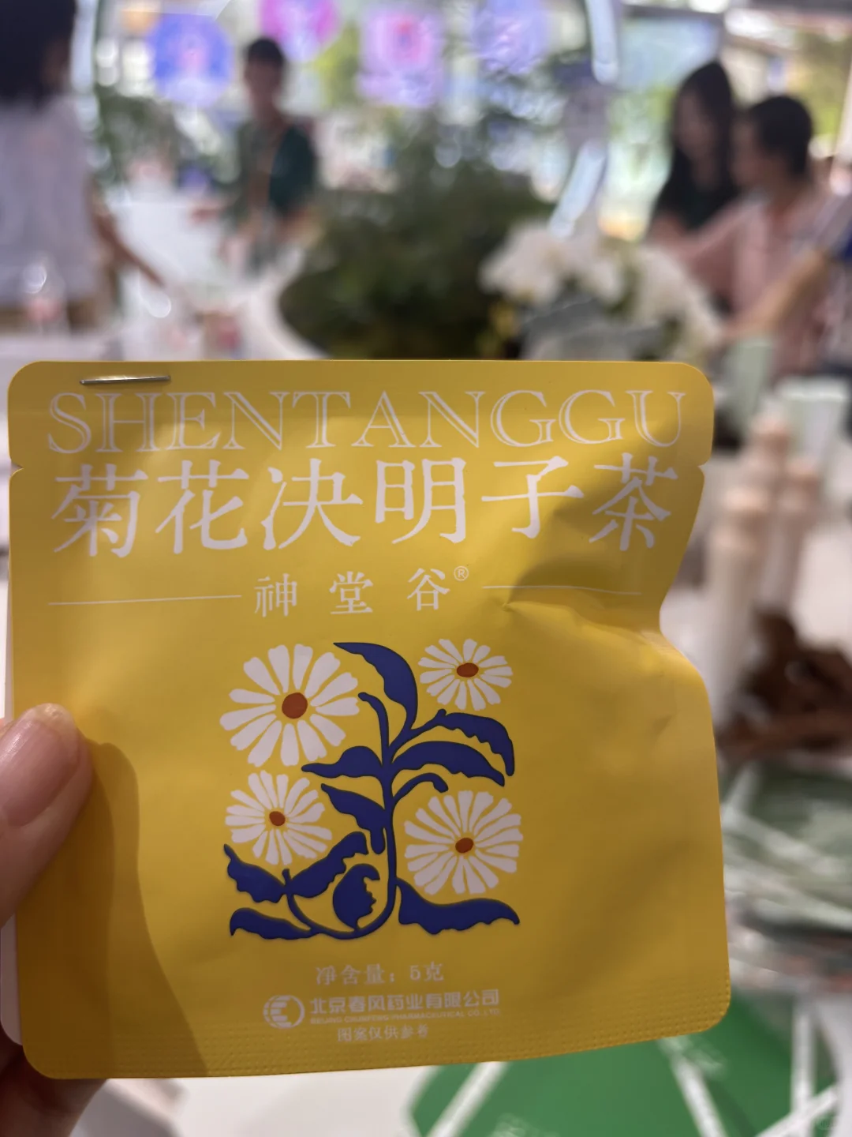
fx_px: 853
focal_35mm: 26
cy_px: 568
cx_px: 426
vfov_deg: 67.3
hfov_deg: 53.1
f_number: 1.6
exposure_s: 1/100
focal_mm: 5.96
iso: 40
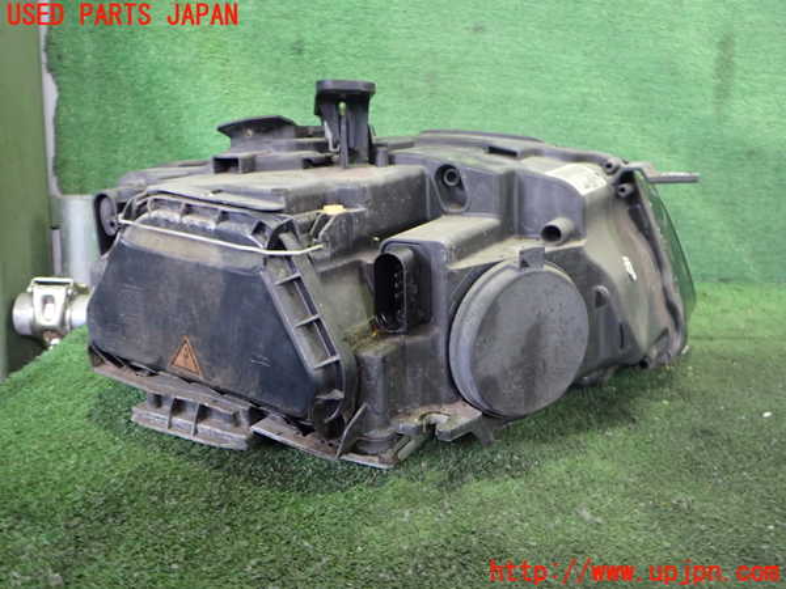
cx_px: 393
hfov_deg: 60.0
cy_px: 294
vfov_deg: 46.8
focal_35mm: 30
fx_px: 681
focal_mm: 5.4
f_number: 2.3
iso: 800
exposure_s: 1/30
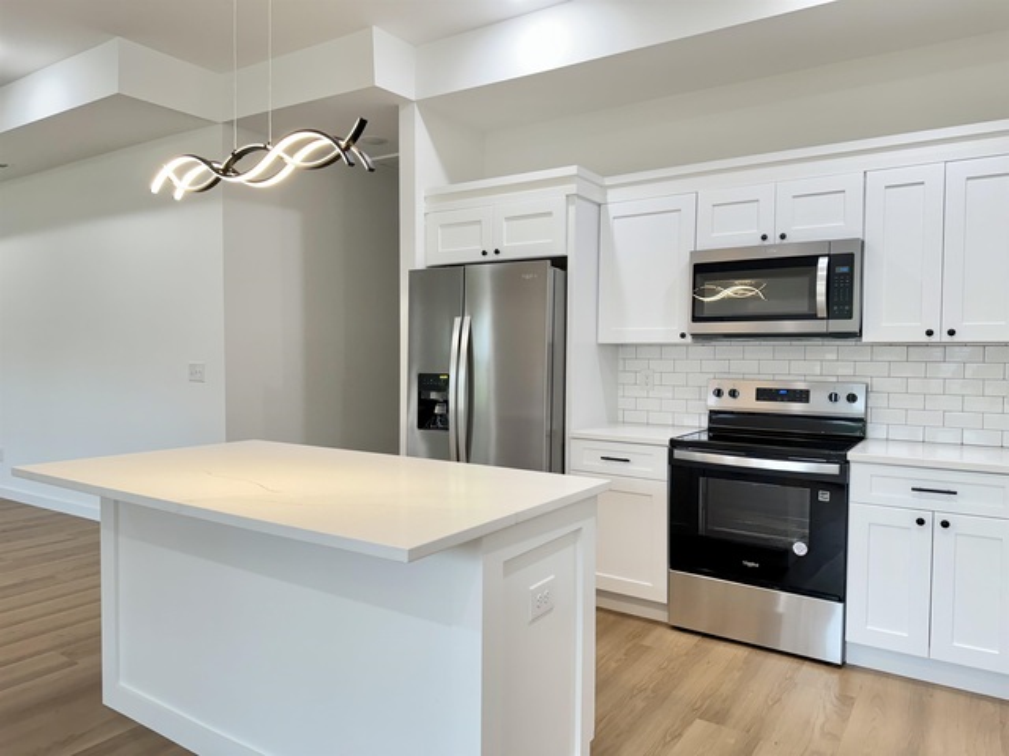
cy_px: 378
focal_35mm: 24
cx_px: 504
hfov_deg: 71.6
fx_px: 700
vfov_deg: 56.8
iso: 200
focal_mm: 6.76
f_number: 1.78
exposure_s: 1/120
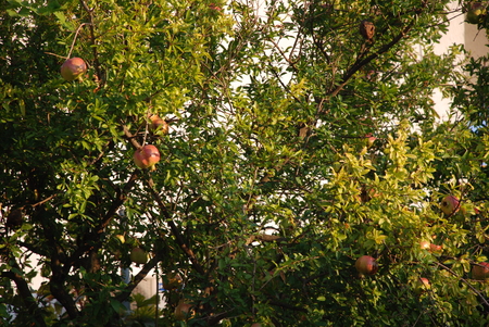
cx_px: 244
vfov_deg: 6.8
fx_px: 2753
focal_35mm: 202
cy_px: 164
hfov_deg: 10.1
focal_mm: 135
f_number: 5.6
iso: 100
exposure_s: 1/60
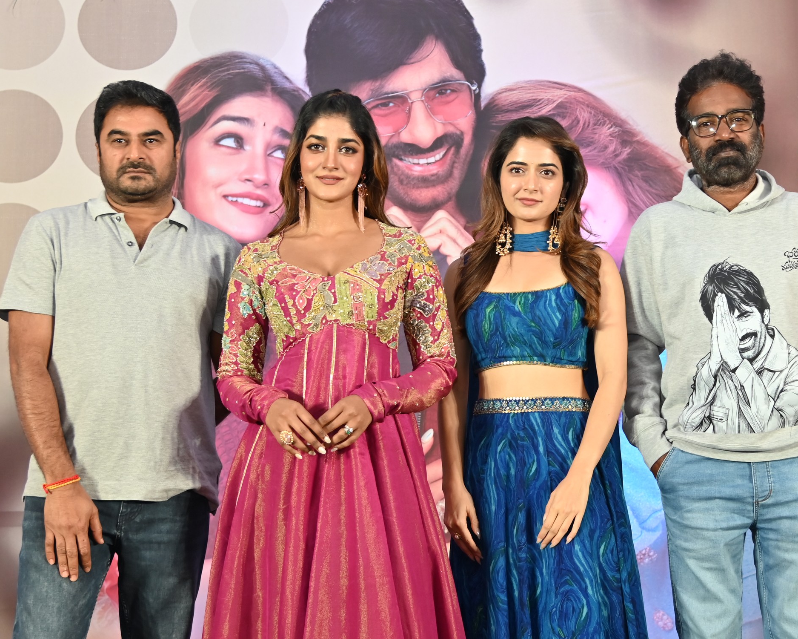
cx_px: 435
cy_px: 321
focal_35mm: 58
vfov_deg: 26.2
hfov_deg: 32.5
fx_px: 1370
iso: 640
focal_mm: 34
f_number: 4
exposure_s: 1/125
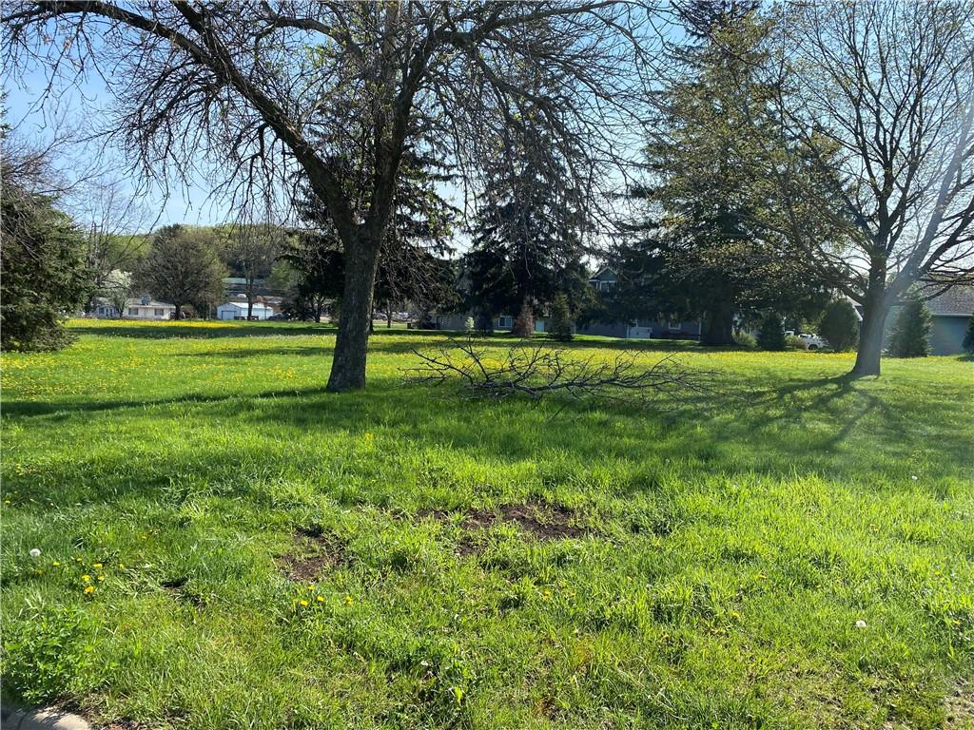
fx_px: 732
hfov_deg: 67.3
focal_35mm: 26
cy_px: 365
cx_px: 487
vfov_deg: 53.1
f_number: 1.8
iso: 32
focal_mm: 4.25
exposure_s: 1/1808
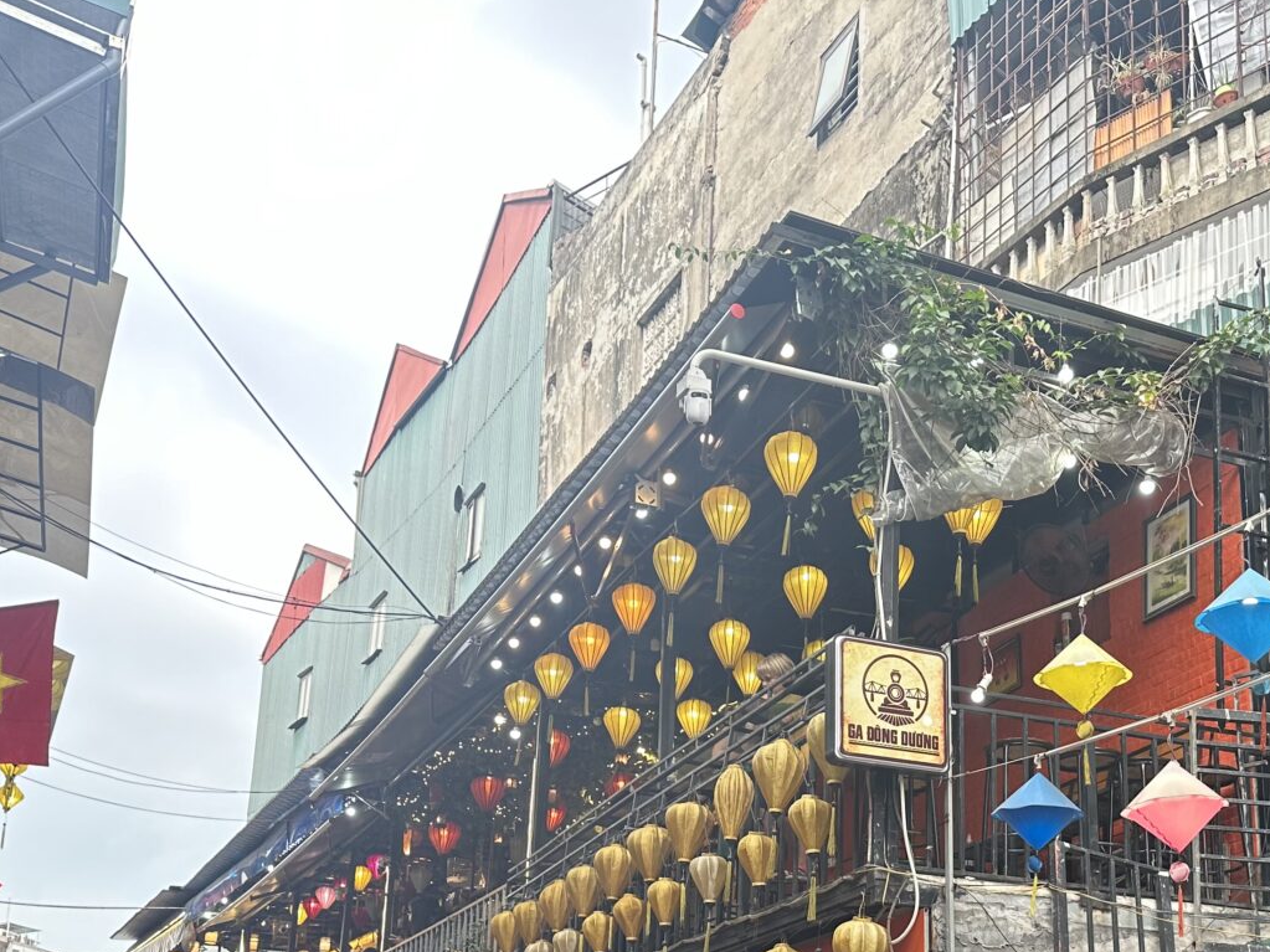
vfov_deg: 31.3
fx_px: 1614
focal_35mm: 44
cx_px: 804
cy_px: 856
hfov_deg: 42.6
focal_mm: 6.86
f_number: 1.78
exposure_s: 1/173
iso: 80
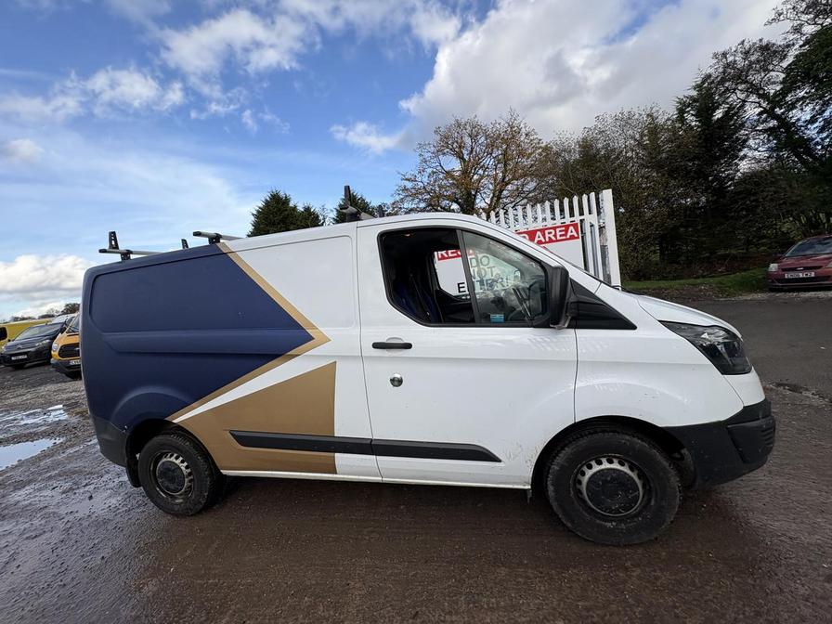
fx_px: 336
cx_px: 416
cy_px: 312
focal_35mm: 14
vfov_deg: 85.7
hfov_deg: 102.1
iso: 50
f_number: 2.2
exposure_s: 1/1048
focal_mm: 2.22
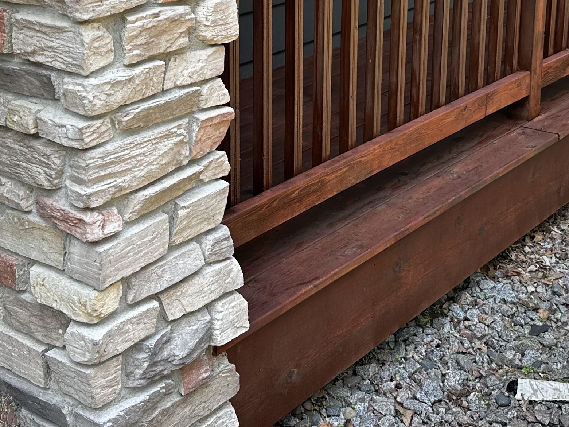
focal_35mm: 62
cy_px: 40
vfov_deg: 23.0
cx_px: 277
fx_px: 1019
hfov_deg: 31.2
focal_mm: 6.86
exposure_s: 1/439
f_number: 1.78
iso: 80
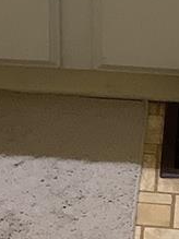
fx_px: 1173
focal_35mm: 170
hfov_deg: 8.7
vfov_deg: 10.4
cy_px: -285
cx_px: 65
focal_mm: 3.3
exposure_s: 1/60
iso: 64
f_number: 2.4
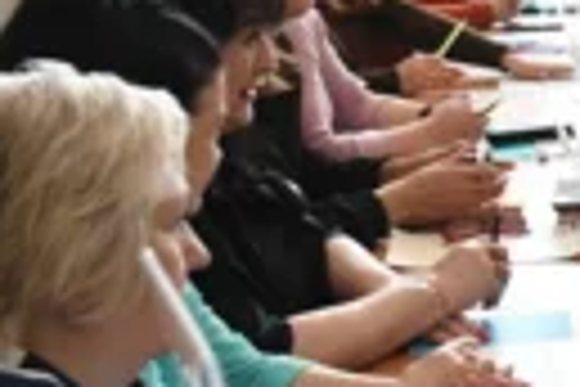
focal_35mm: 139
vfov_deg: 9.8
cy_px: 52
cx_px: 859
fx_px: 2239
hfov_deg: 13.9
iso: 1600
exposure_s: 1/60
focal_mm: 30
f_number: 5.6
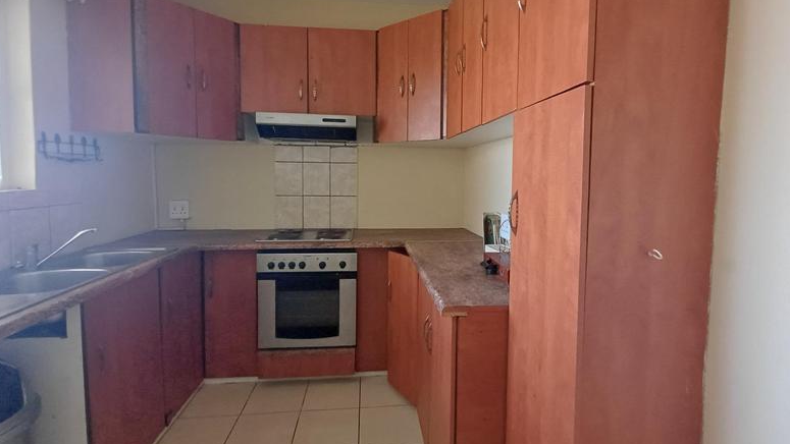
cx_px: 401
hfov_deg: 92.7
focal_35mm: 18
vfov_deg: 60.9
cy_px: 202
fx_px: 377
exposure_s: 1/25
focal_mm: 1.64
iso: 400
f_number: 2.2
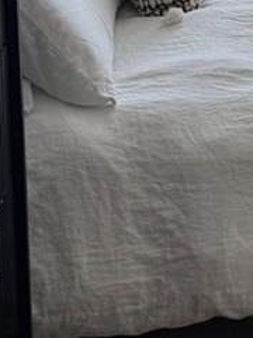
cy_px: -34
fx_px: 1169
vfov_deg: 16.0
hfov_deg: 11.9
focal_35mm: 120
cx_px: 354
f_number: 1.78
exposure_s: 1/302
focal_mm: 6.76
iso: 80
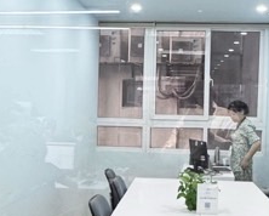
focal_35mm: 63
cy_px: 116
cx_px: 147
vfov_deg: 24.2
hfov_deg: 30.0
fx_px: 502
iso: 320
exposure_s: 1/99
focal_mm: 2.22
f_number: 2.2
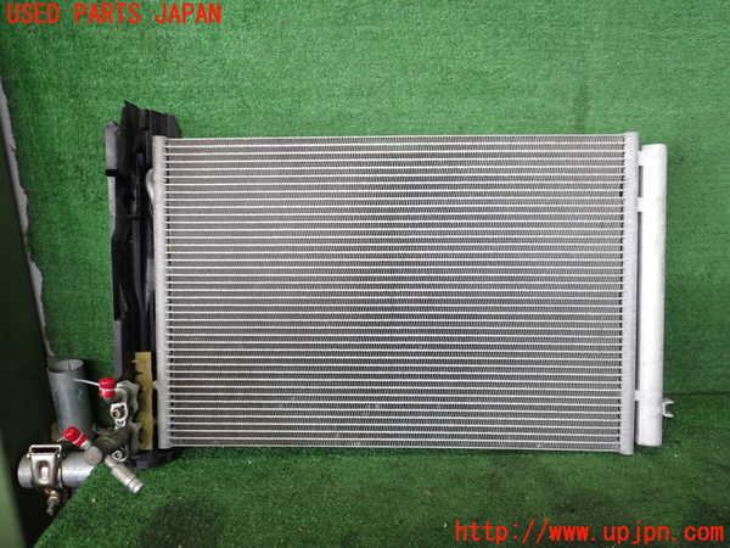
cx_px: 365
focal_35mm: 30
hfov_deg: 60.0
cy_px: 274
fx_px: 633
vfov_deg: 46.8
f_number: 2.3
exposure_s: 1/60
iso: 200
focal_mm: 5.4
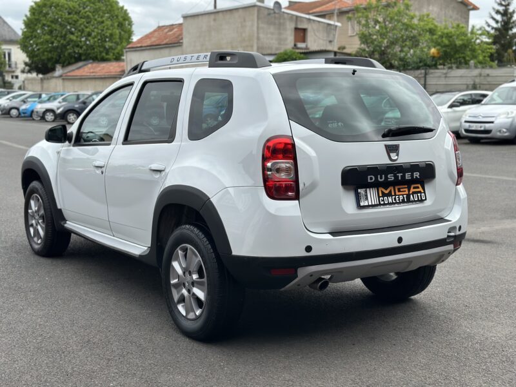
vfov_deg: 30.3
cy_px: 194
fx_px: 716
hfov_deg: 39.7
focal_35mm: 48
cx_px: 258
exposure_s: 1/3731
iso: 80
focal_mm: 6.86
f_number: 1.78
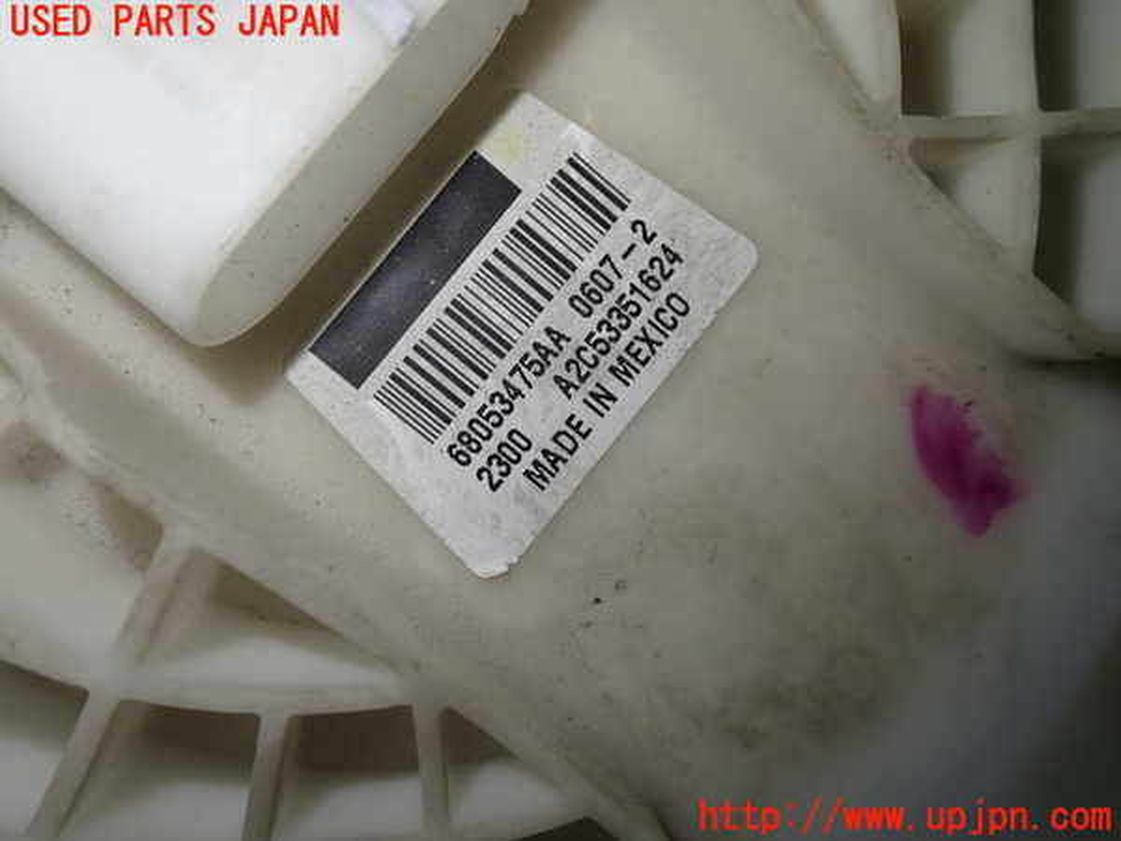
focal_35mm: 30
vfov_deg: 46.8
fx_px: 972
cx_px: 560
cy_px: 420
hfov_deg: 60.0
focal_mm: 5.4
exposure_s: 1/60
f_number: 3.2
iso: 125
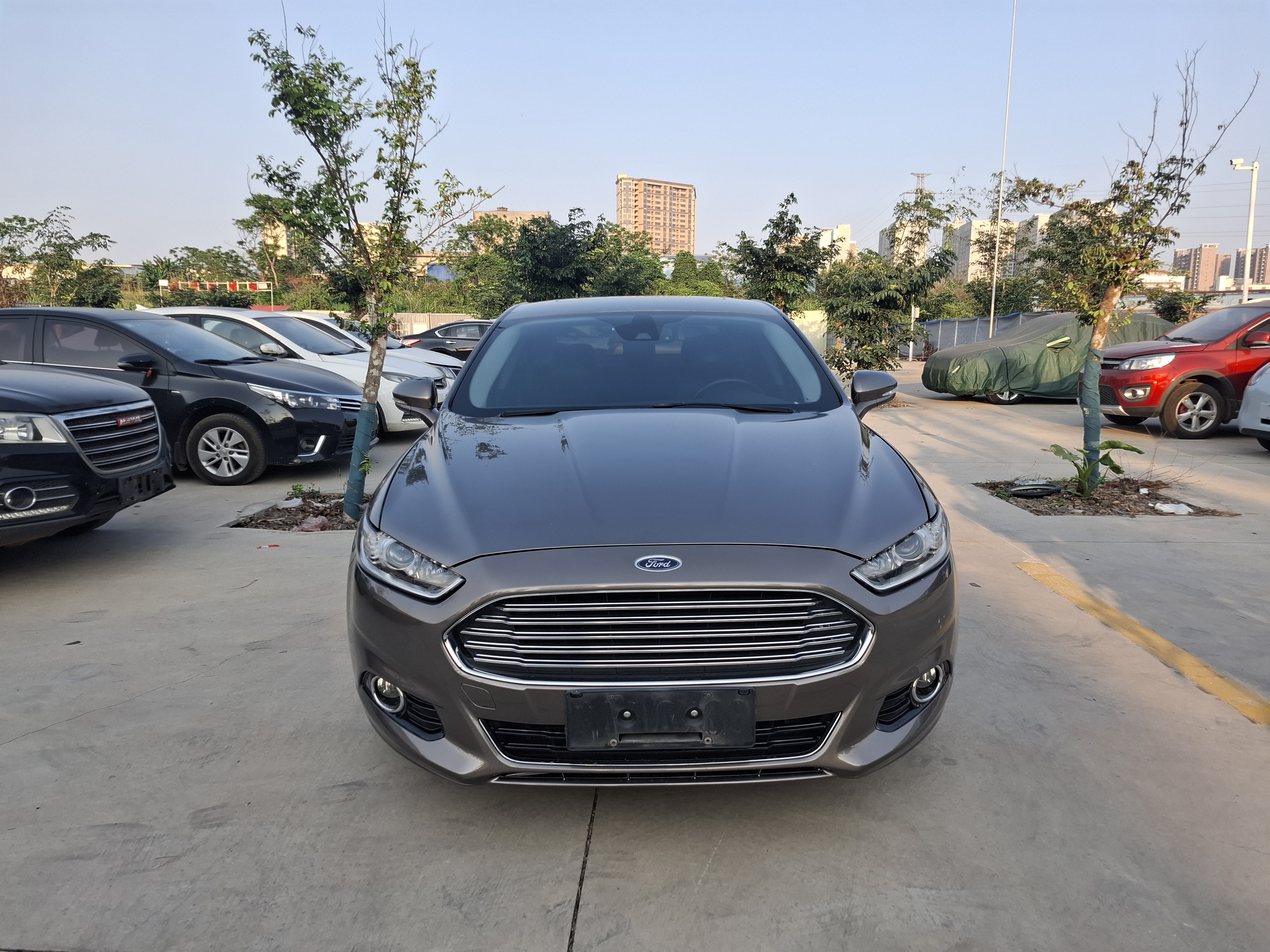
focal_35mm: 23
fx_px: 844
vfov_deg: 58.9
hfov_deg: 73.9
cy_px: 476
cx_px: 635
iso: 50
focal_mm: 5.54
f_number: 1.8
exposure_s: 1/349
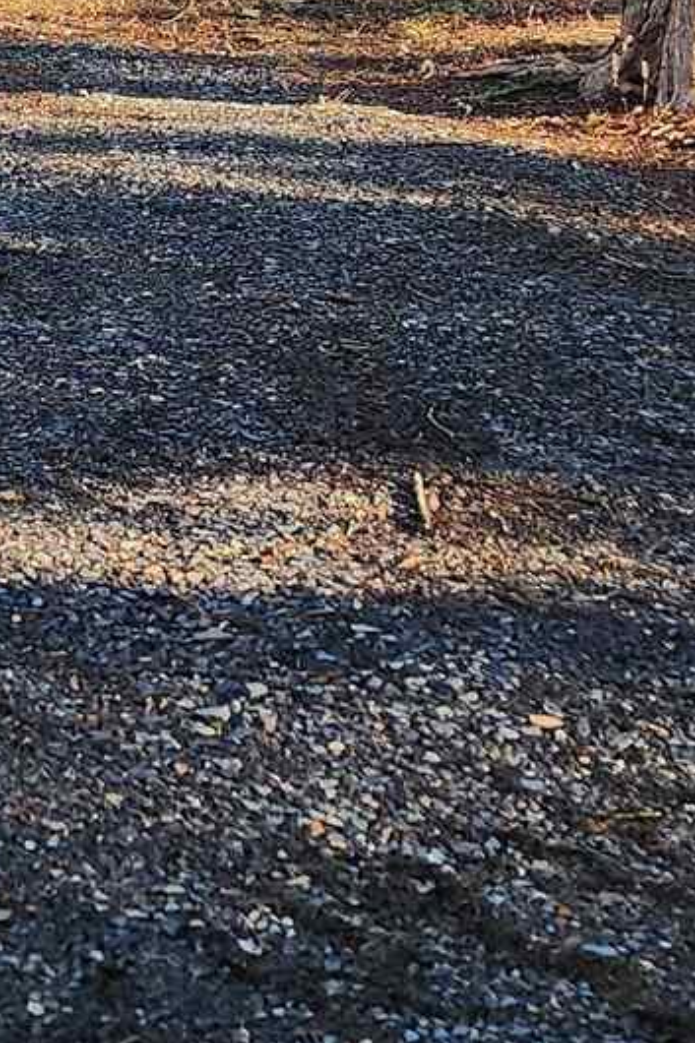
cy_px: -136
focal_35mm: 104
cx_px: -85
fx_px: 3013
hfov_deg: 12.9
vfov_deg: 18.8
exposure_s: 1/180
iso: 32
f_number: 1.8
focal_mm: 6.4
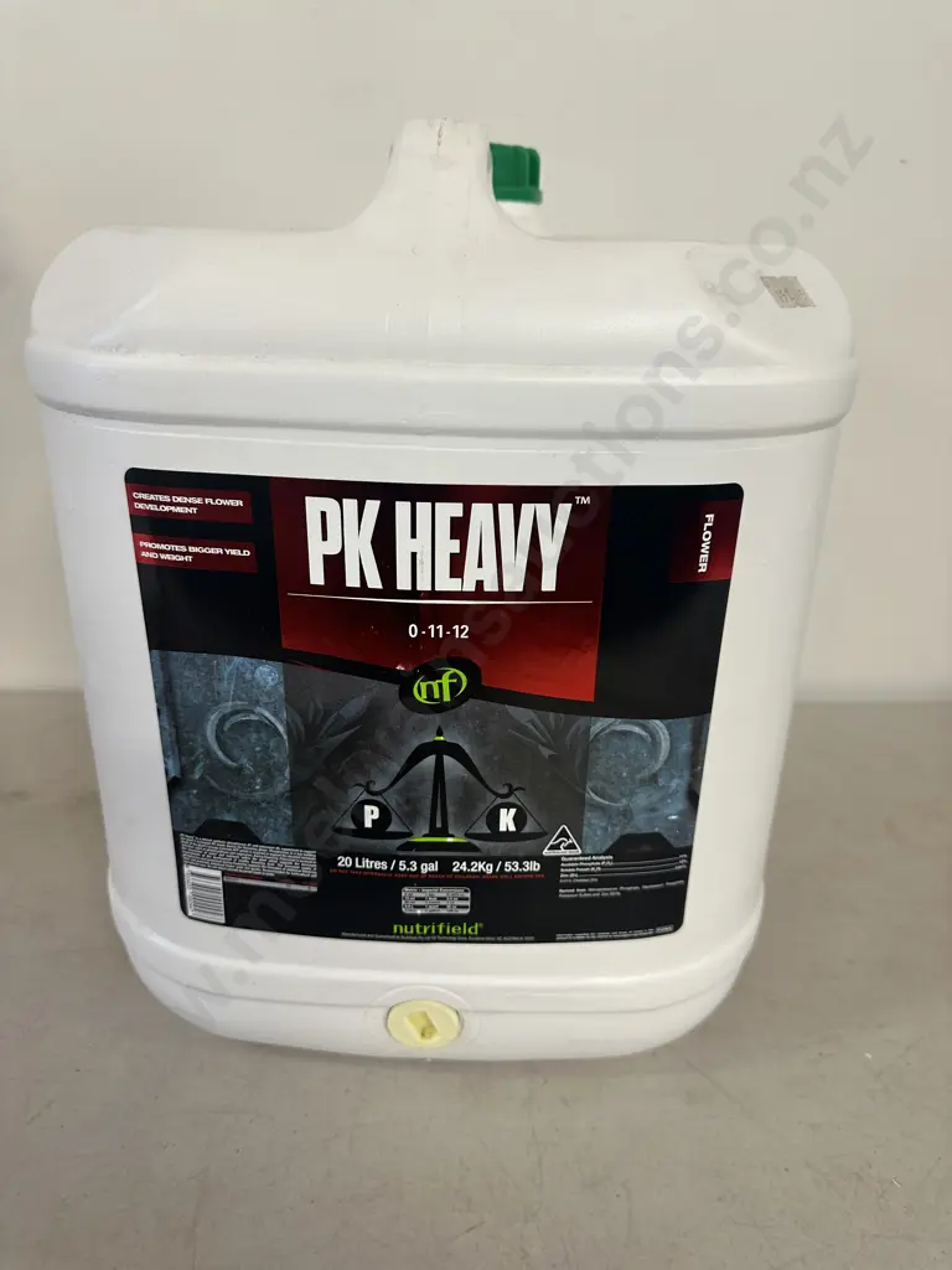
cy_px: 635
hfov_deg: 56.8
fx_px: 880
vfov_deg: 71.6
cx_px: 476
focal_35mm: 24
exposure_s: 1/100
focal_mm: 6.86
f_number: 1.78
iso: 160
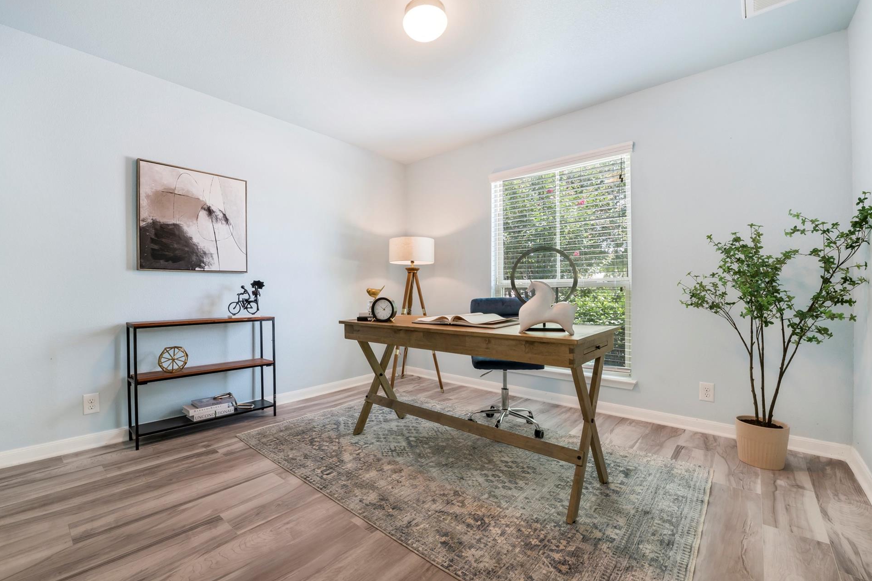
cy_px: 293
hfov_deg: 100.2
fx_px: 363
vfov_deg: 77.3
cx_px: 407
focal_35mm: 15
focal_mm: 14
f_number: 11
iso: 250
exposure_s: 1/5
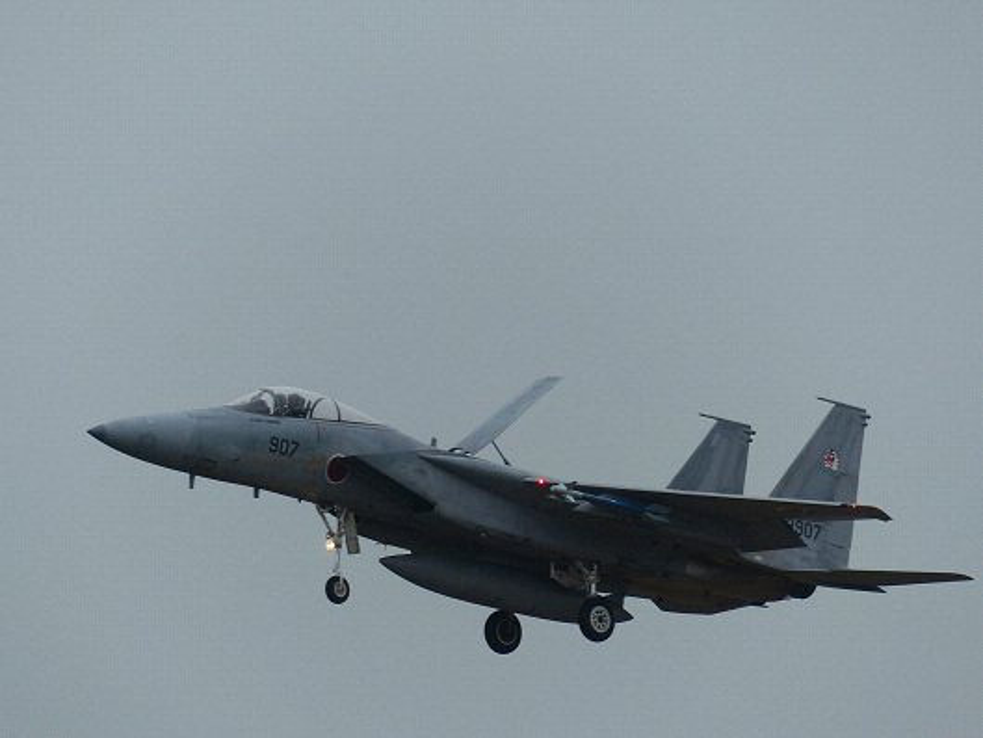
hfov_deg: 3.3
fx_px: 16872
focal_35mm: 594
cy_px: 369
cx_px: 492
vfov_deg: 2.5
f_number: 4
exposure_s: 1/640
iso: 100
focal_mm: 107
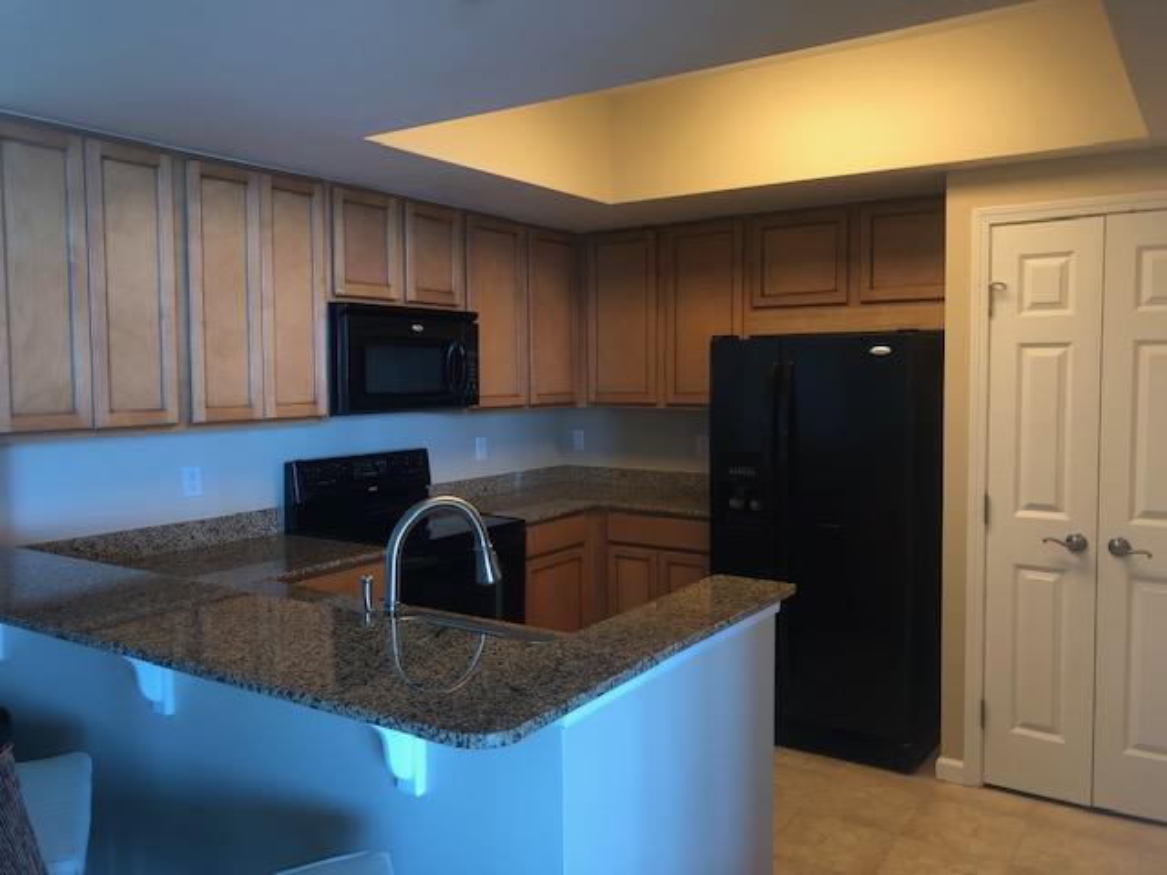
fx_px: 944
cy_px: 438
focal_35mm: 28
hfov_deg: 63.4
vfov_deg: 49.7
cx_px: 584
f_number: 1.8
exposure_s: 1/15
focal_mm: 3.99
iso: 32
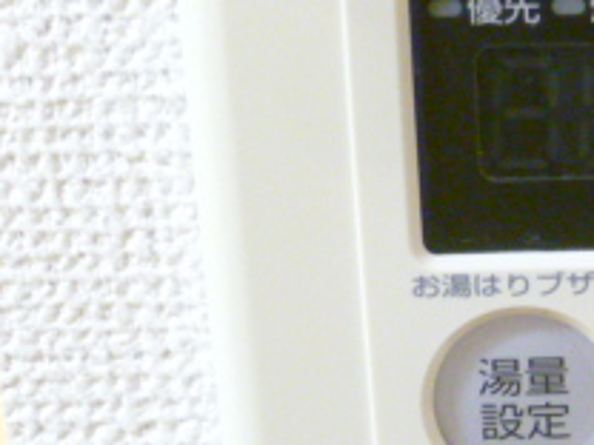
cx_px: 694
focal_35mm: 86
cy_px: 274
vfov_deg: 17.1
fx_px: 1476
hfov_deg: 21.3
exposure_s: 1/20
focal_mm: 5
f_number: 2.8
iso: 800
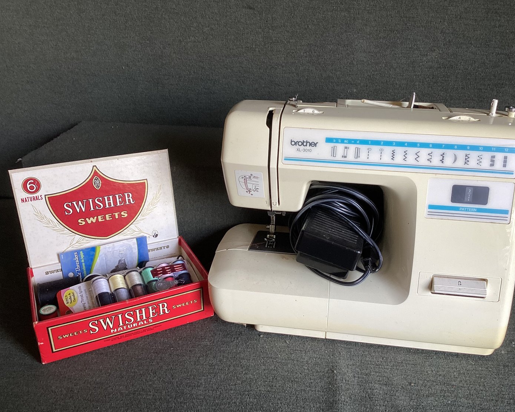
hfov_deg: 54.2
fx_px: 503
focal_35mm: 33
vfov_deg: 44.5
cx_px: 275
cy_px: 210
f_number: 2.4
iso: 64
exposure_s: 1/100
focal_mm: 3.3
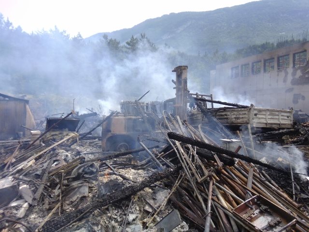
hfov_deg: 67.3
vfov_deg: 53.1
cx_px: 154
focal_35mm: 26
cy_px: 116
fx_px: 232
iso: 100
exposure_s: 1/200
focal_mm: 4.7
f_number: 7.9
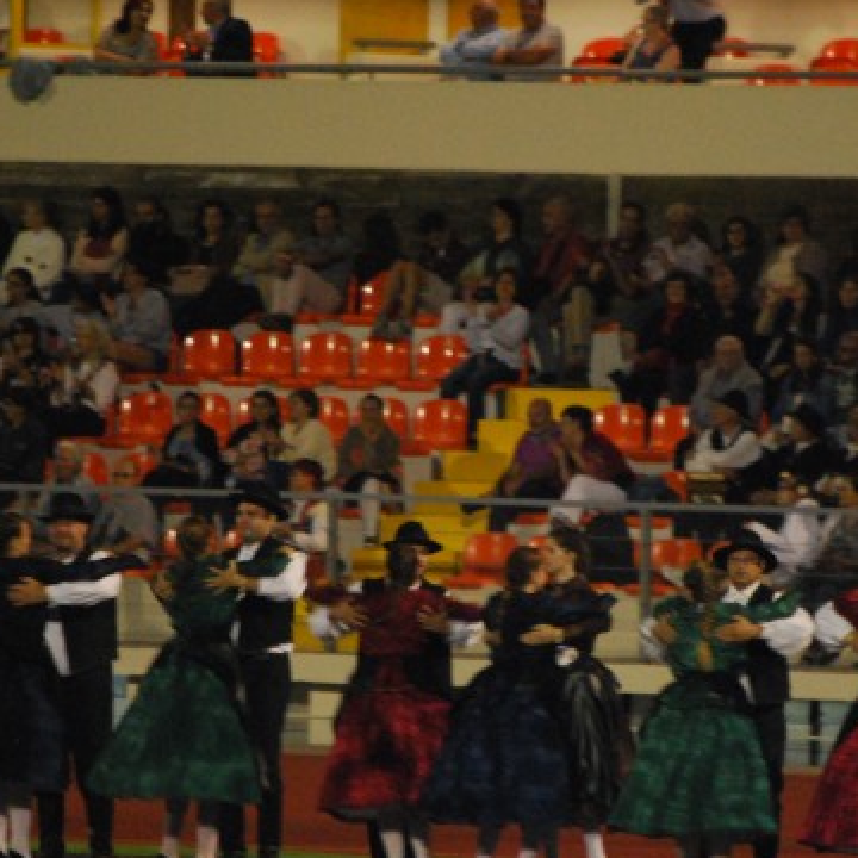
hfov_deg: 3.1
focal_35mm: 568
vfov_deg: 3.1
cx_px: 534
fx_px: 15928
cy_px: 464
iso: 1600
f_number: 5.6
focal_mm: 200
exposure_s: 1/60
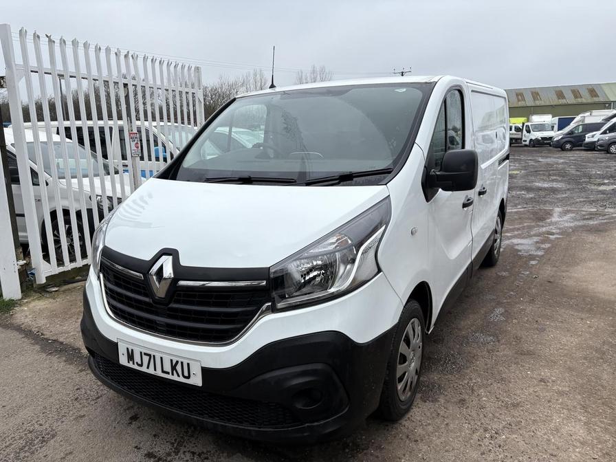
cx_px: 308
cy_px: 231
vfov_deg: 53.1
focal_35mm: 26
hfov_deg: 67.3
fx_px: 463
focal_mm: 5.96
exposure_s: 1/1048
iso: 50
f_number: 1.6
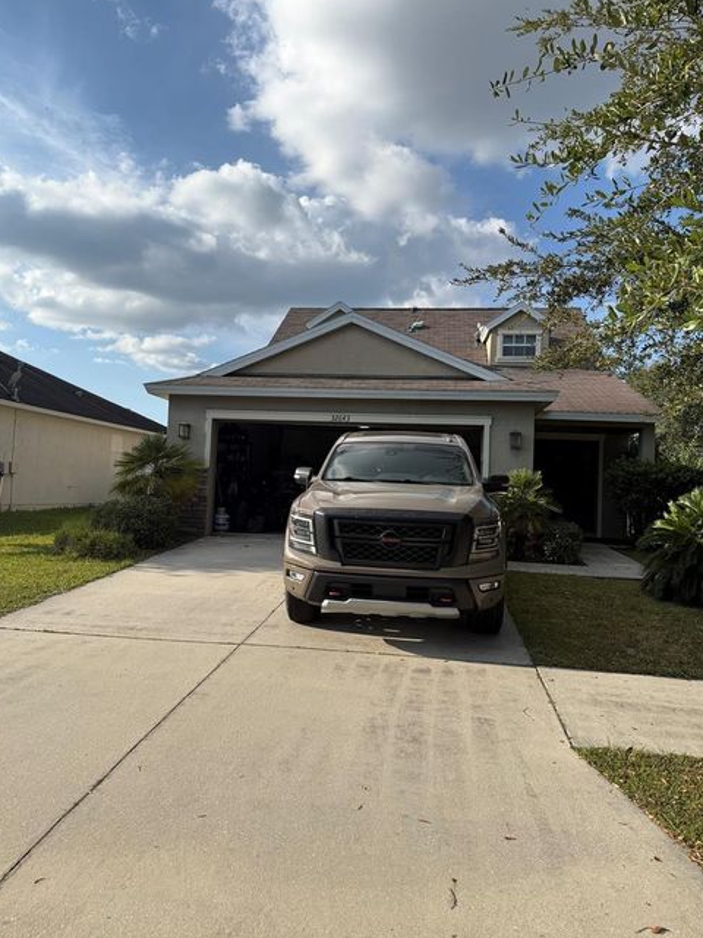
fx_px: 677
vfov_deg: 69.4
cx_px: 350
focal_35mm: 25
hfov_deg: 54.9
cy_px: 452
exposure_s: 1/3279
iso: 100
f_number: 1.78
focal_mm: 6.76
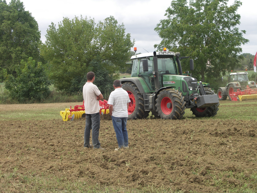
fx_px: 594
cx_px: 128
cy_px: 96
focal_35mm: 80
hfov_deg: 24.4
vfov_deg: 18.4
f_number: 4.5
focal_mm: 20.8
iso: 50
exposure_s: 1/200
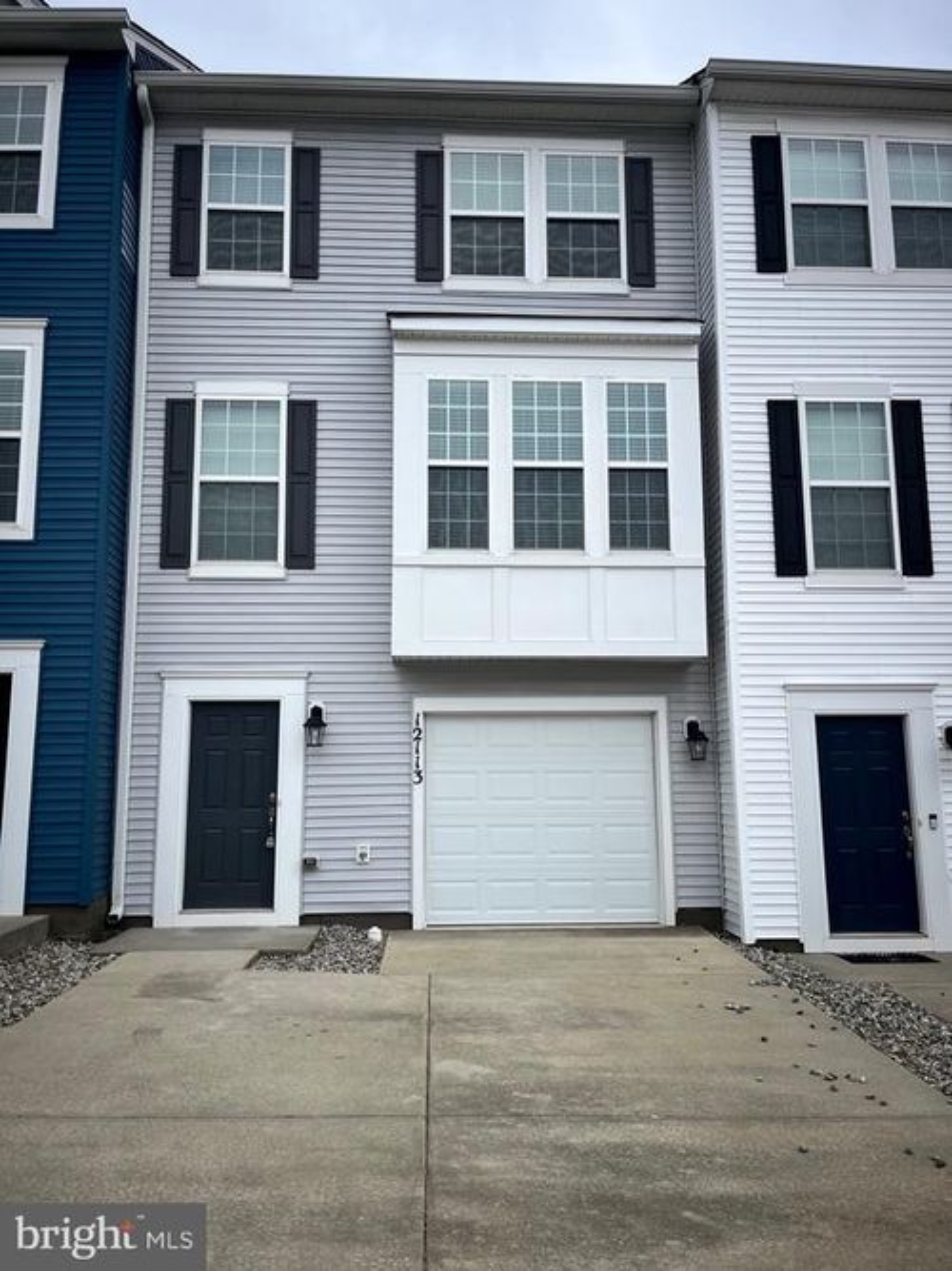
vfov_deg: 67.3
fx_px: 954
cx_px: 476
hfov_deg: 53.0
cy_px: 636
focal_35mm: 26
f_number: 1.6
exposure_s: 1/1497
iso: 50
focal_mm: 5.1
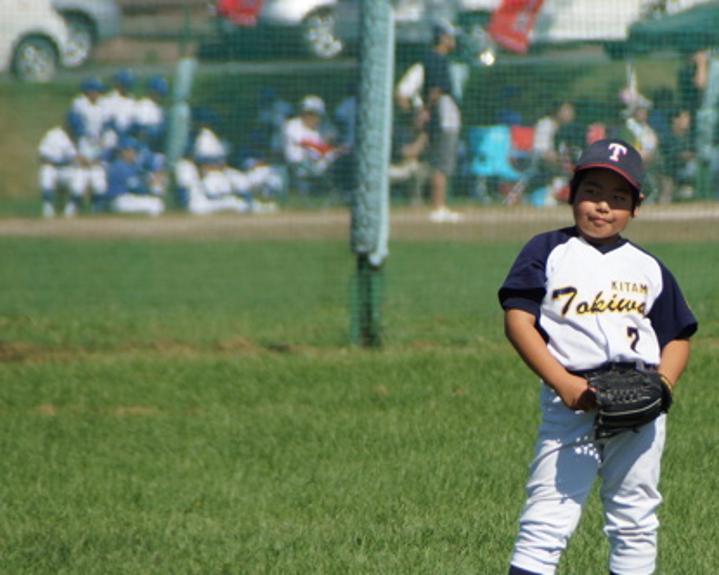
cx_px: 665
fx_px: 18492
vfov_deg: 1.8
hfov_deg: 2.2
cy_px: 320
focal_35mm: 869
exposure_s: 1/640
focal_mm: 250
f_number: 6.3
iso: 100
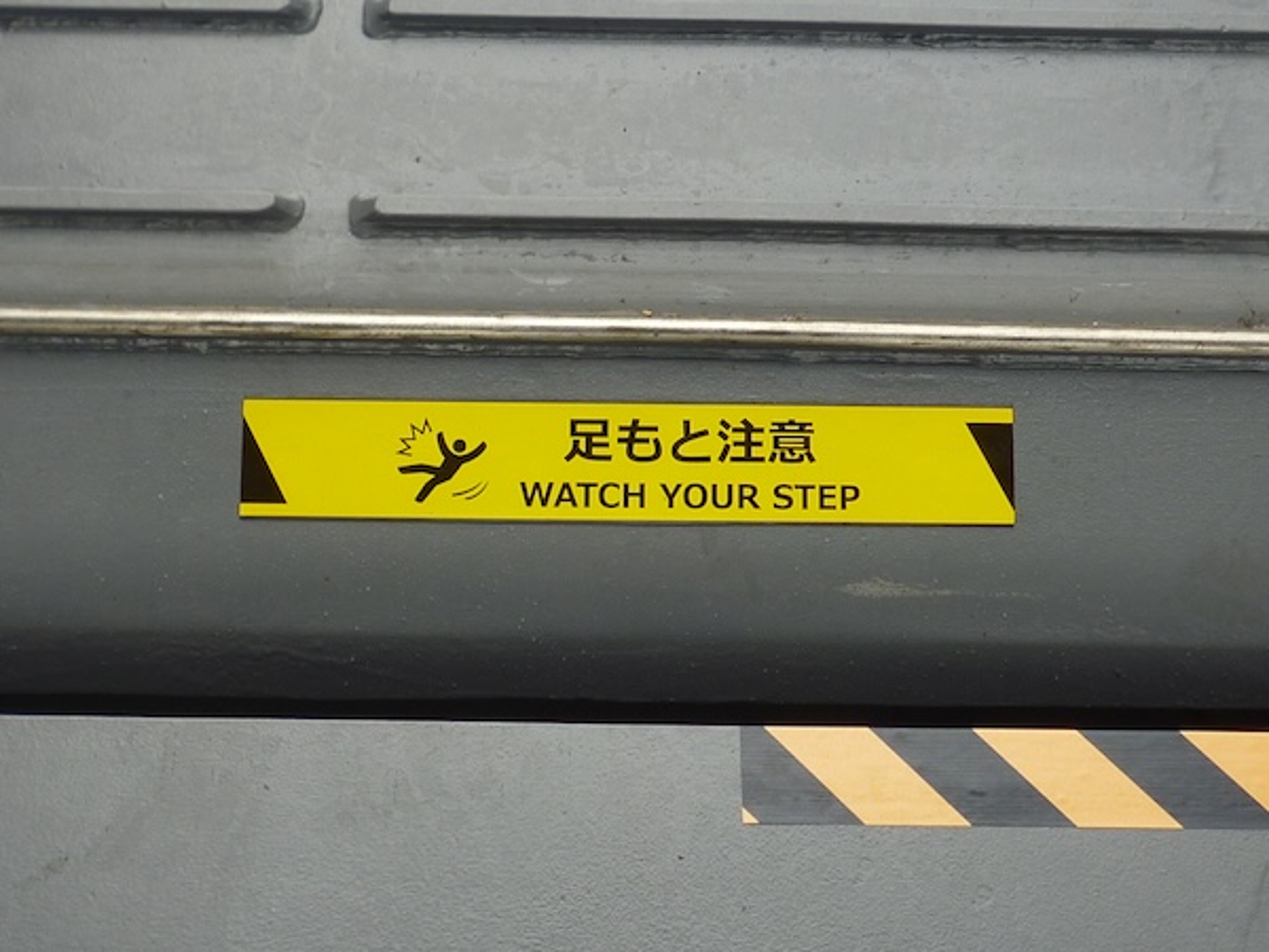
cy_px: 476
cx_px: 634
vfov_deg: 26.6
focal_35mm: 55
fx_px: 2016
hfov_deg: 34.9
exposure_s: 1/80
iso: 80
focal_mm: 4.9
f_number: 2.9
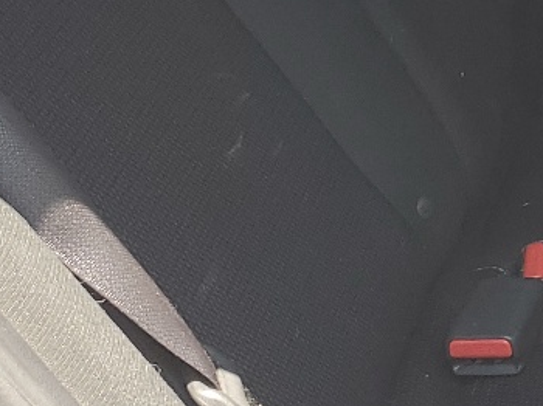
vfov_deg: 12.3
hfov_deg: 14.9
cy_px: 8
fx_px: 1865
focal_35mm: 119
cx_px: 900
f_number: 1.5
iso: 50
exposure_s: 1/250
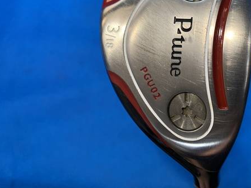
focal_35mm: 37
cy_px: 61
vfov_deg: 38.2
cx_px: 175
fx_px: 268
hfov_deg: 48.9
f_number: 1.8
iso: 50
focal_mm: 4.25
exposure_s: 1/60
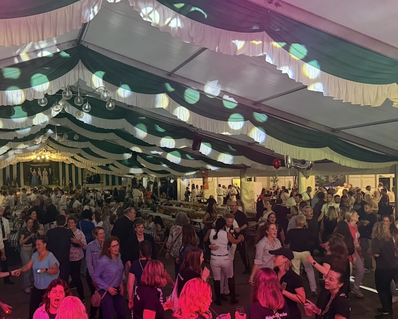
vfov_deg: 41.0
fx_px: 424
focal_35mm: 36
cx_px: 120
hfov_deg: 49.0
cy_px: 186
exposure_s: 1/58
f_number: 1.78
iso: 640
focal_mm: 6.76
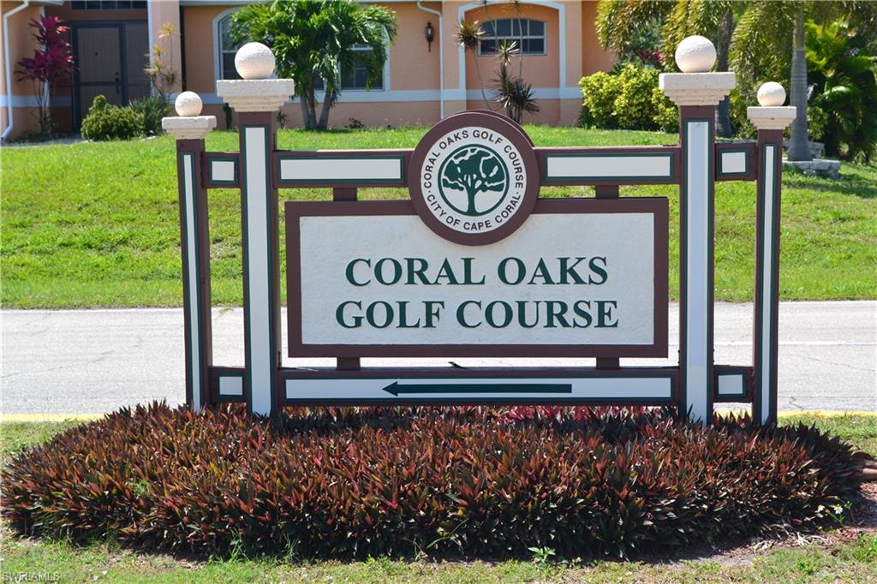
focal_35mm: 69
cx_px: 438
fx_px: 1680
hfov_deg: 29.3
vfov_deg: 19.7
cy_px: 292
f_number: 10
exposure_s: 1/320
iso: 400
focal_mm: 46
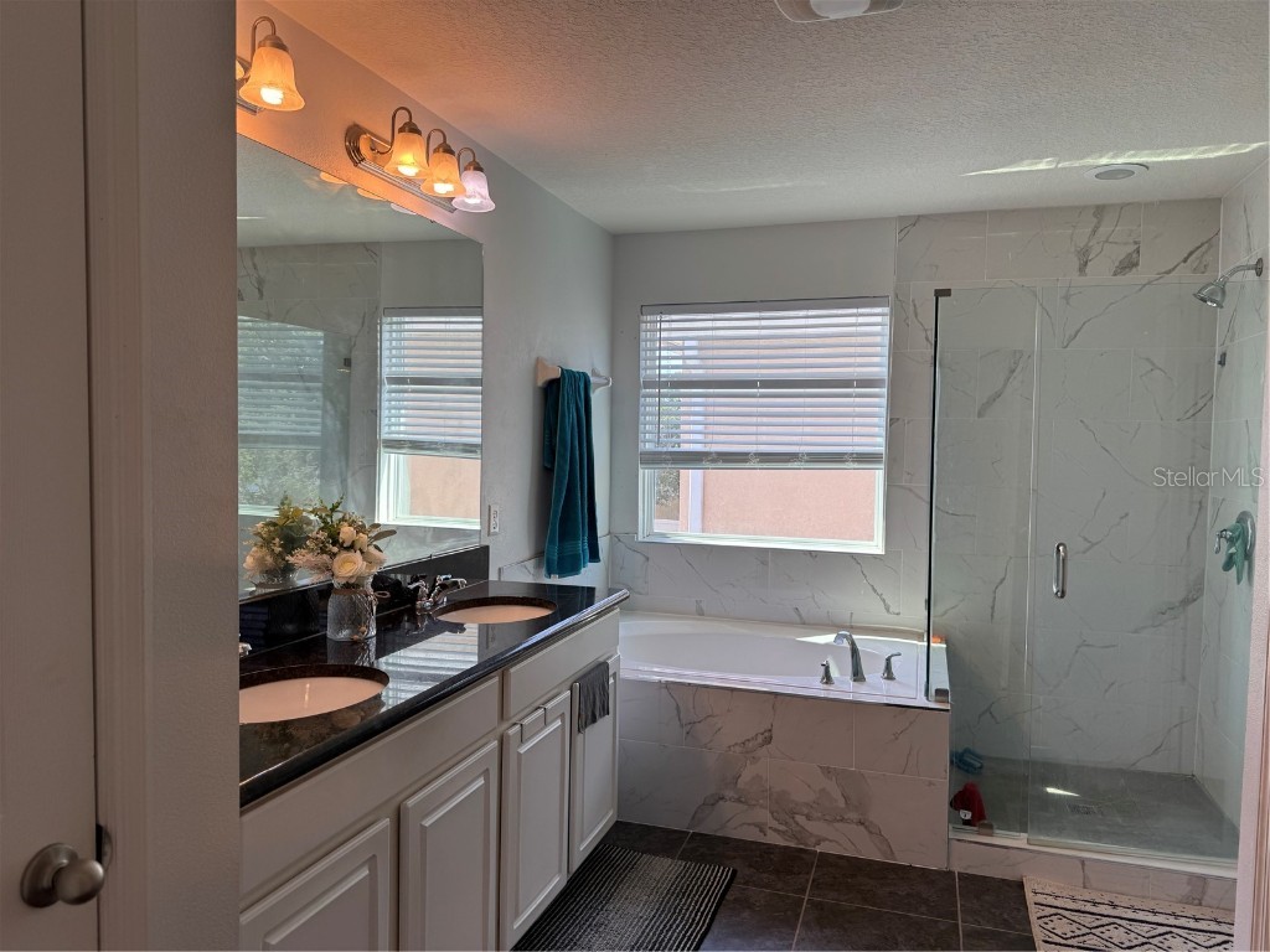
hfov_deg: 71.6
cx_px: 635
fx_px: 881
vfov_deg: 56.8
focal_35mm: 24
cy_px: 476
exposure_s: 1/249
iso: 64
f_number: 1.78
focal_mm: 6.76
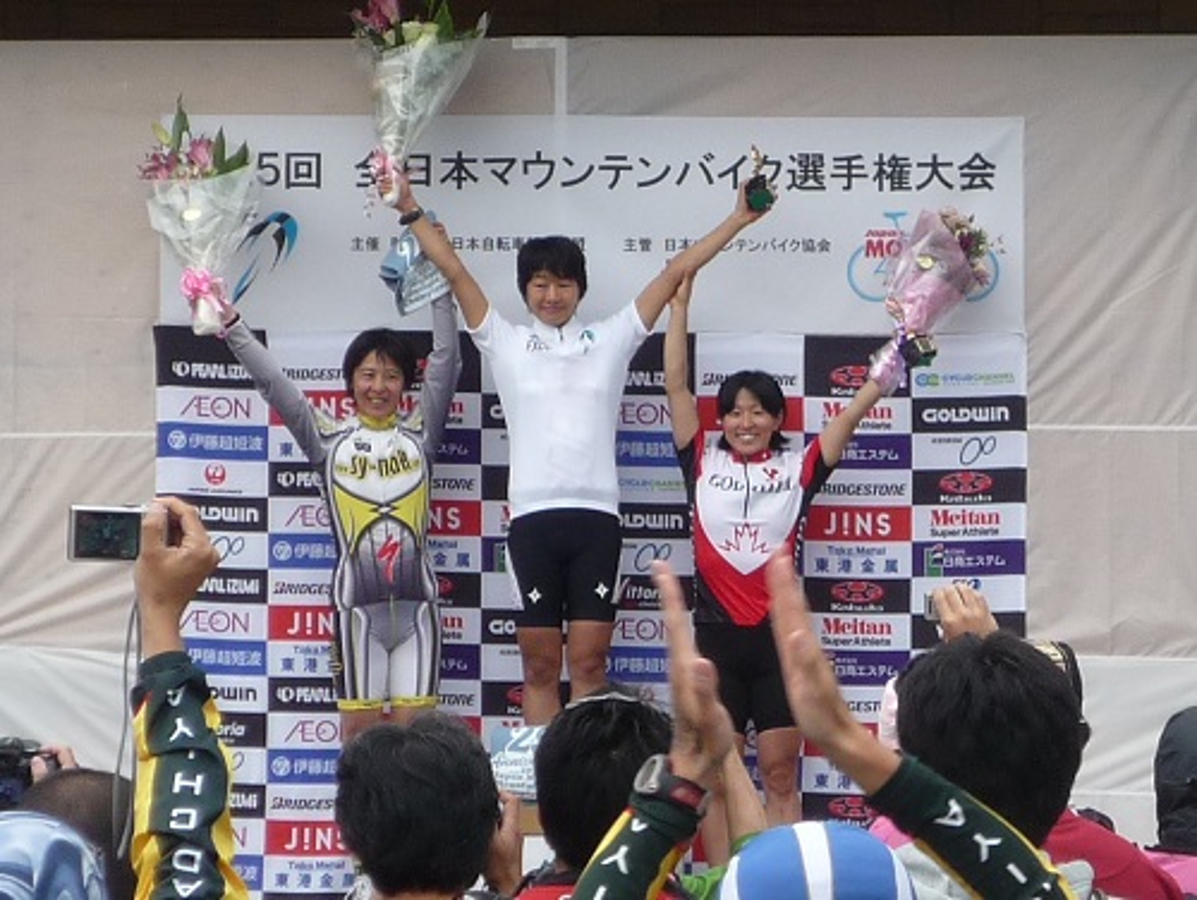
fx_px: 3288
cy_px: 450
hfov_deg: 20.6
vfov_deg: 15.6
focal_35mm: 95
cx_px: 598
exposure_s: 1/160
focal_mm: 9.3
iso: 100
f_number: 4.3
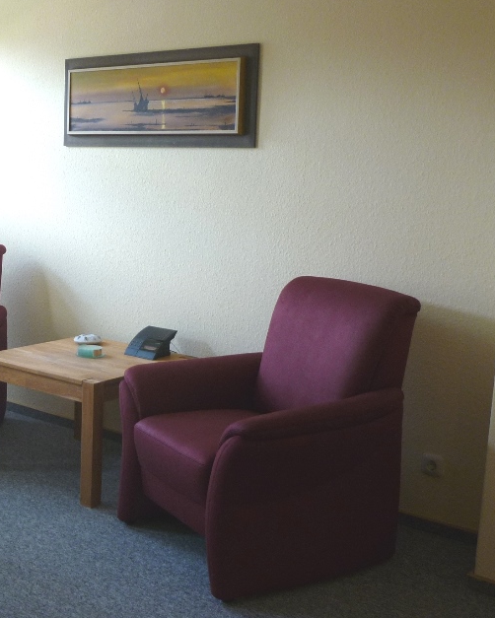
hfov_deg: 30.2
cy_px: 295
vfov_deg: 38.8
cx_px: 55
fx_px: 879
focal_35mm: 48
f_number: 2.8
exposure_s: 1/30
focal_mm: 5.5
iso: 100
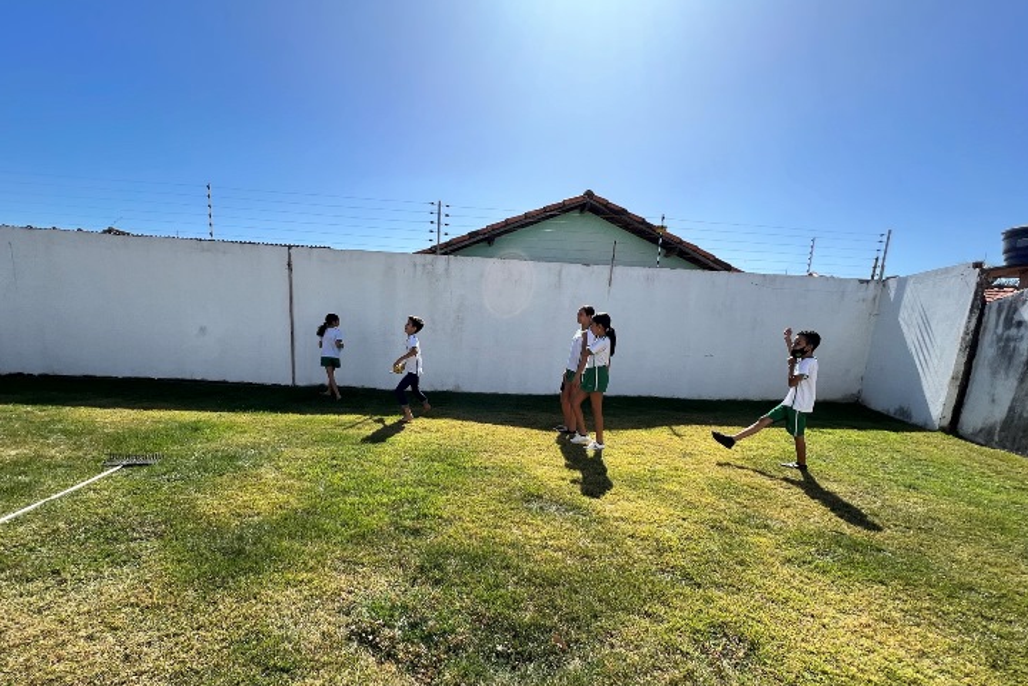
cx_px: 476
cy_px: 421
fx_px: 428
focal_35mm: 15
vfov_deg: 76.2
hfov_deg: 100.2
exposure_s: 1/1043
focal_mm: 1.57
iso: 32
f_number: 1.8
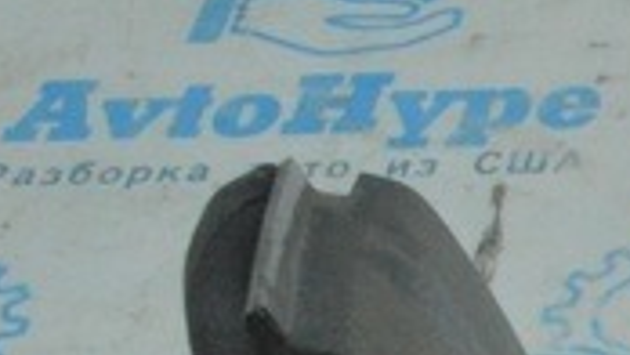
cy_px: 846
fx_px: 3243
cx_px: 1437
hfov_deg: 9.9
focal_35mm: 194
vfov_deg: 6.0
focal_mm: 21
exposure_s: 1/40
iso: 3200
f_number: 25
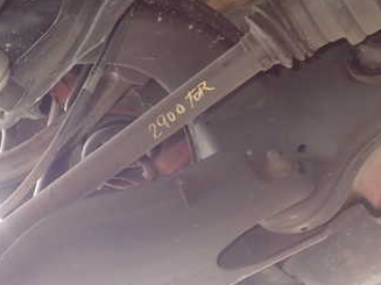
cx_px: 91
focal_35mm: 55
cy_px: 181
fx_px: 605
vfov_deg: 26.4
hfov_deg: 34.2
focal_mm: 5.4
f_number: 2.3
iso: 200
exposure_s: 1/60
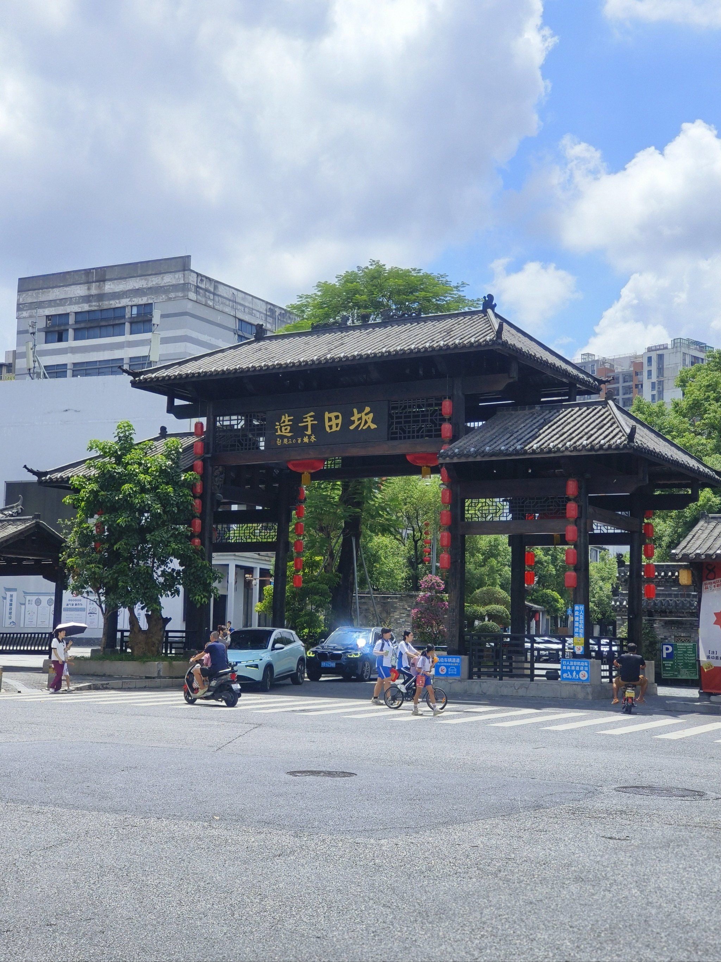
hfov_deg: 29.7
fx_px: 1361
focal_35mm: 49
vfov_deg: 38.9
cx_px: 360
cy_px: 481
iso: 50
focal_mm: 6.7
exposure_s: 1/3333
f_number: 2
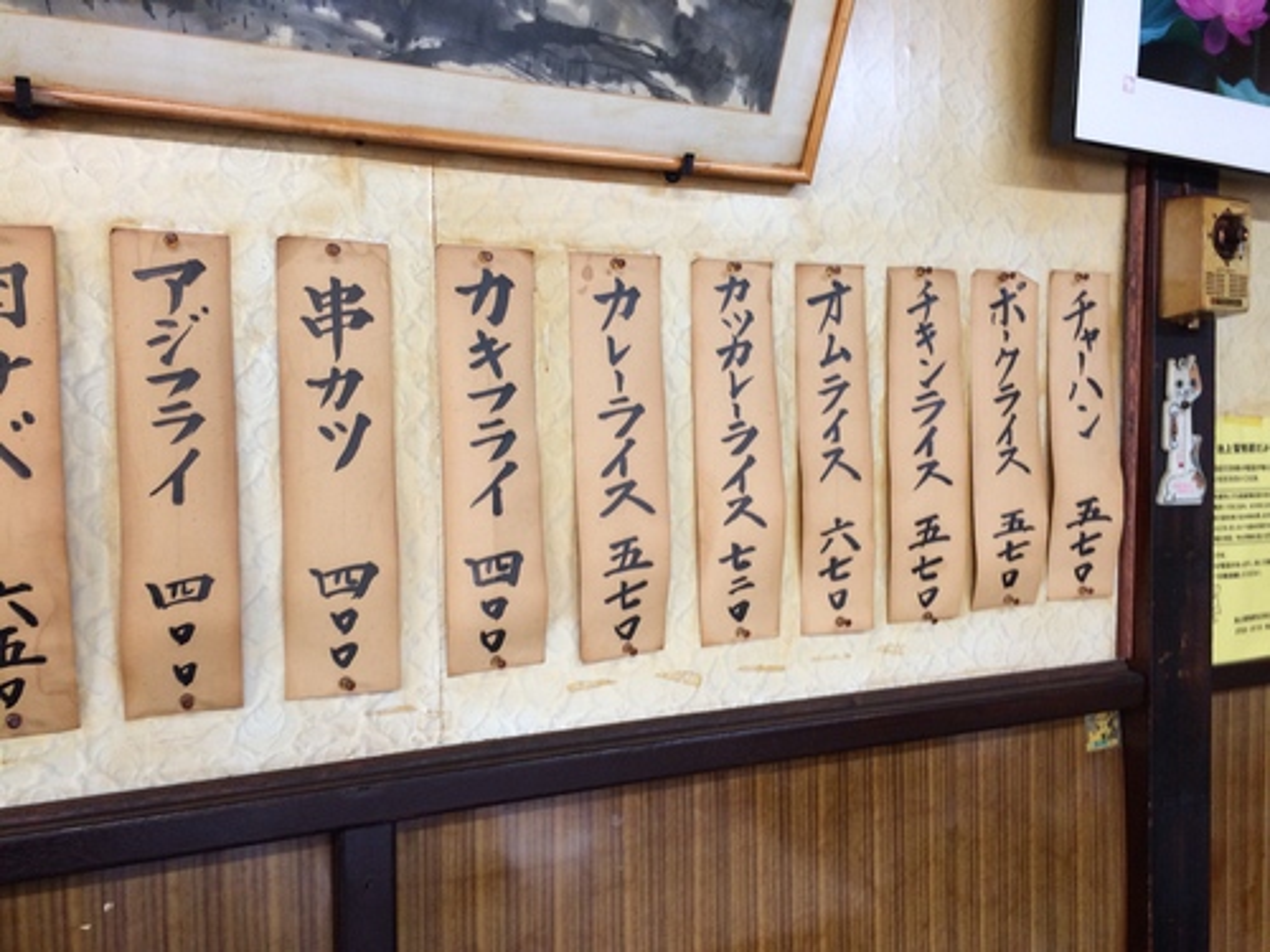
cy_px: 476
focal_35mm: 29
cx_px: 635
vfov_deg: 48.2
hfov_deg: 61.7
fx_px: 1064
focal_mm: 4.15
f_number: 2.2
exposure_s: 1/30
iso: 125
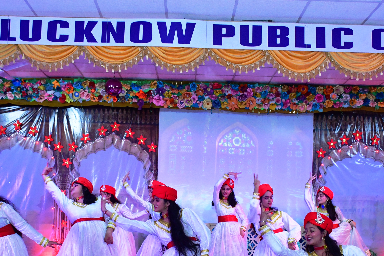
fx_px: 555
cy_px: 209
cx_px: 196
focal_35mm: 52
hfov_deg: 38.2
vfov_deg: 25.5
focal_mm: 20
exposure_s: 1/160
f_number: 6.3
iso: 2000
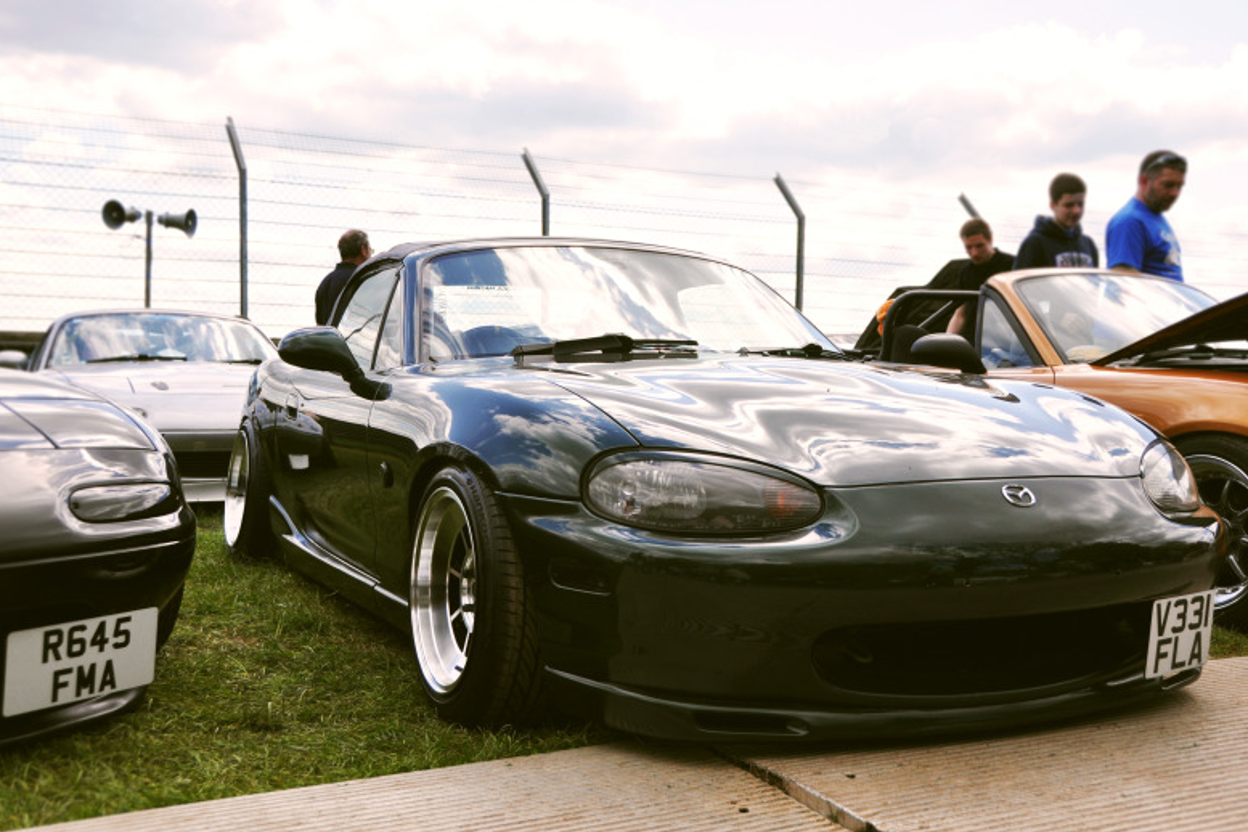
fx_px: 1283
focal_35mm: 37
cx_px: 630
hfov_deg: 51.9
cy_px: 415
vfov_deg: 35.9
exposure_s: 1/1600
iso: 200
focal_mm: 24
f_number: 3.8
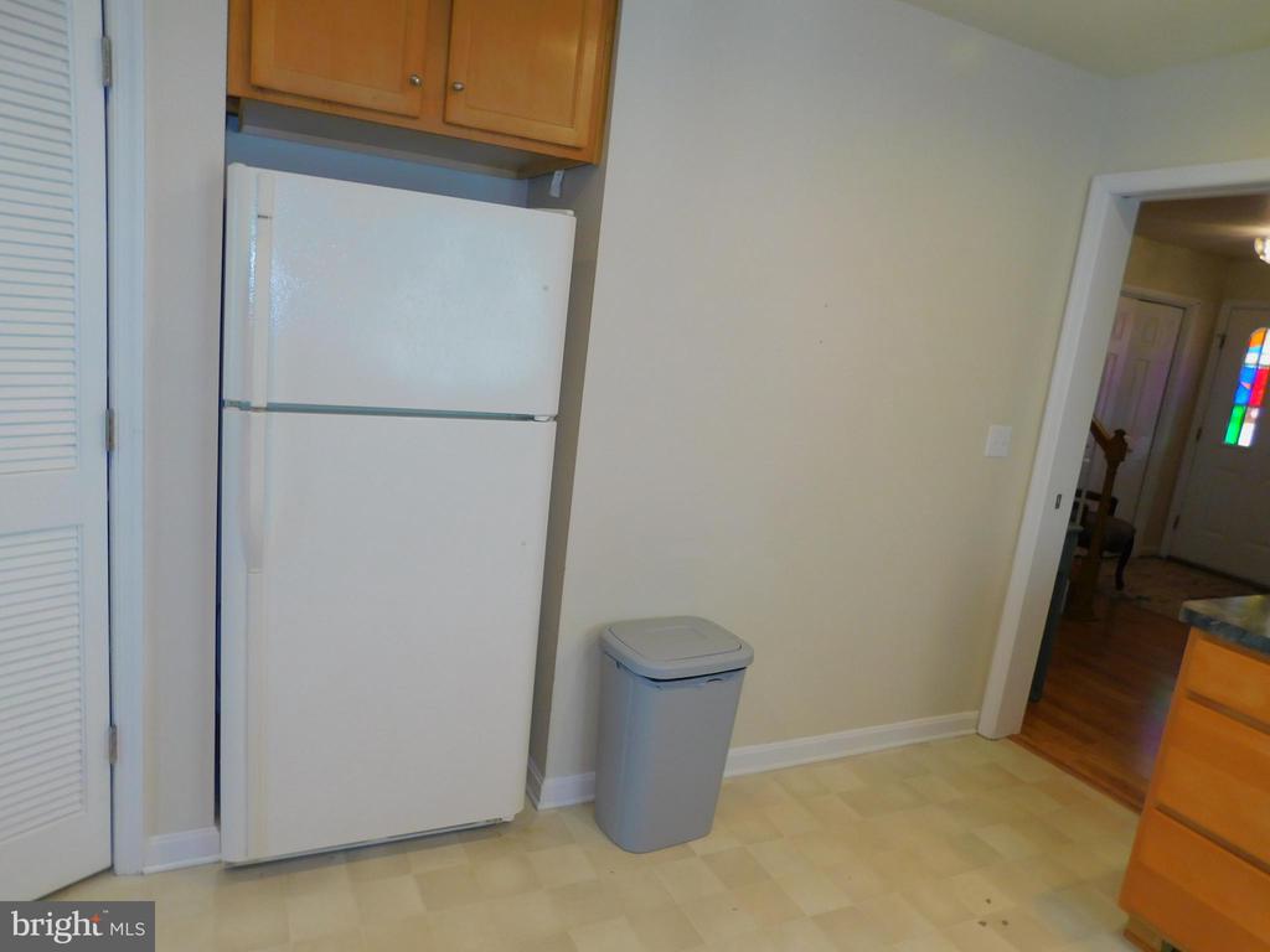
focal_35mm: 23
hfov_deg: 73.9
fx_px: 844
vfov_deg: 58.9
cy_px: 476
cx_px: 635
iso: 125
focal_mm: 4
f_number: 3
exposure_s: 1/40
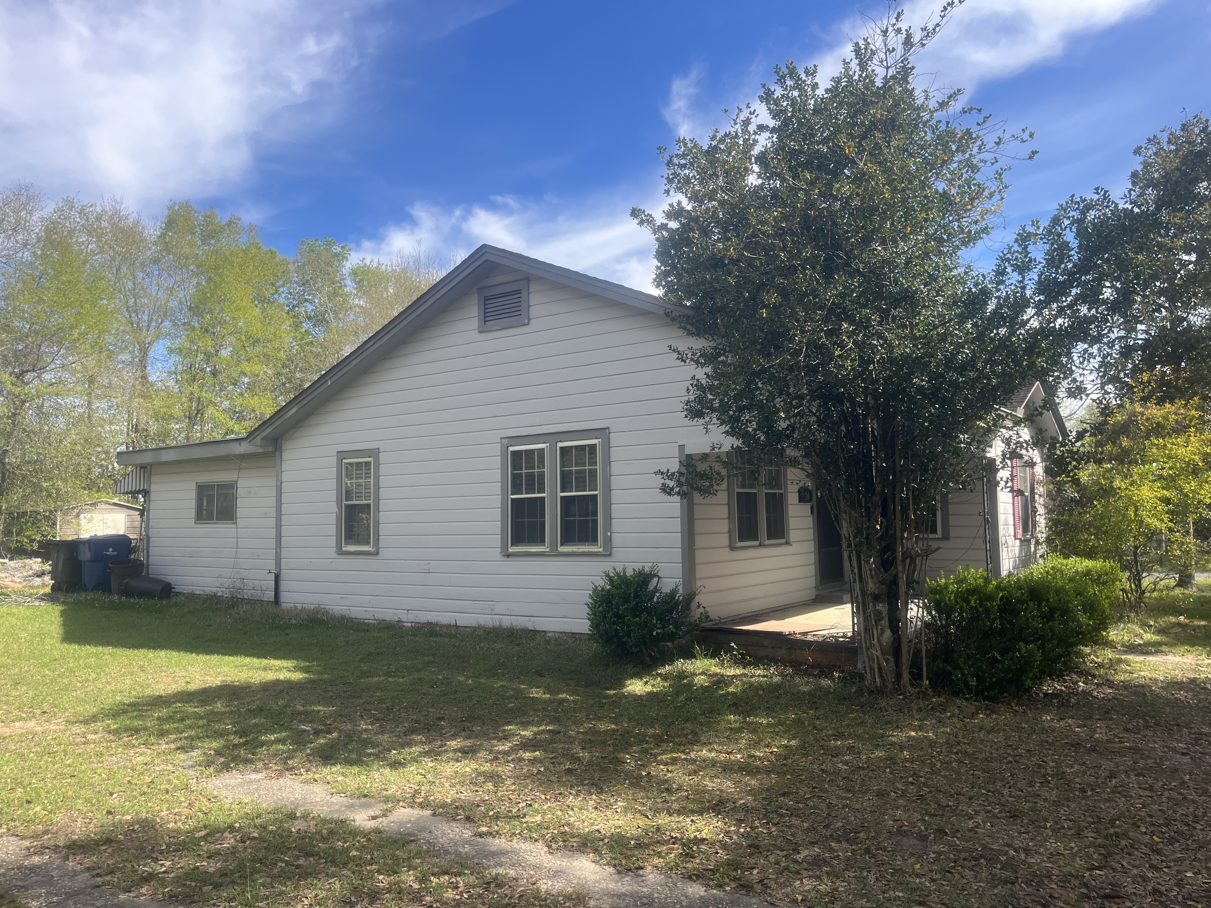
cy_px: 454
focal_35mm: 26
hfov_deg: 67.3
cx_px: 606
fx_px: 910
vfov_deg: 53.1
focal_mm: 5.1
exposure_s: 1/1497
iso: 50
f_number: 1.6
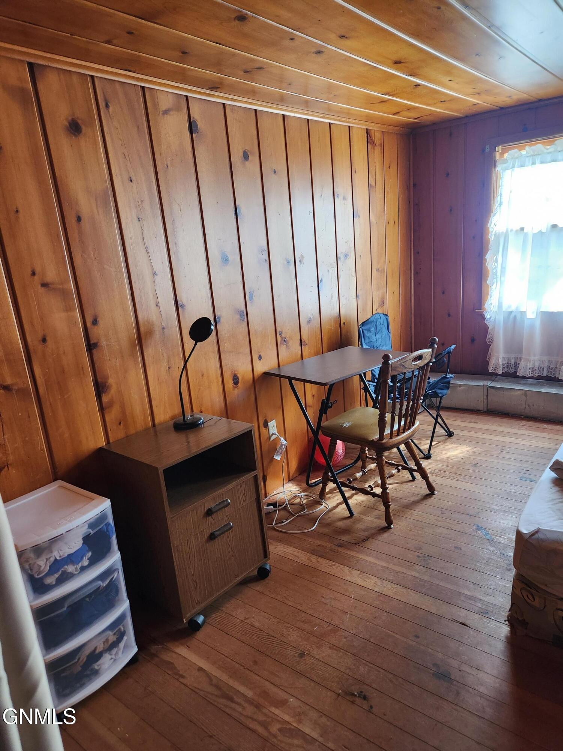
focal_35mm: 23
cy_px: 376
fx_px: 499
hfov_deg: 58.9
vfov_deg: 73.9
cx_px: 282
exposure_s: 1/120
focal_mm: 5.4
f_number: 1.8
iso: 400
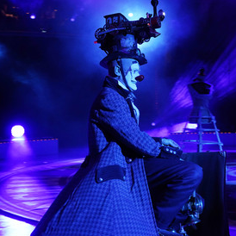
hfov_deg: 27.2
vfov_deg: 27.3
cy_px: 115
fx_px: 486
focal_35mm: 63
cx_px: 143
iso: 1600
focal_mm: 45
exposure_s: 1/125
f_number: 8
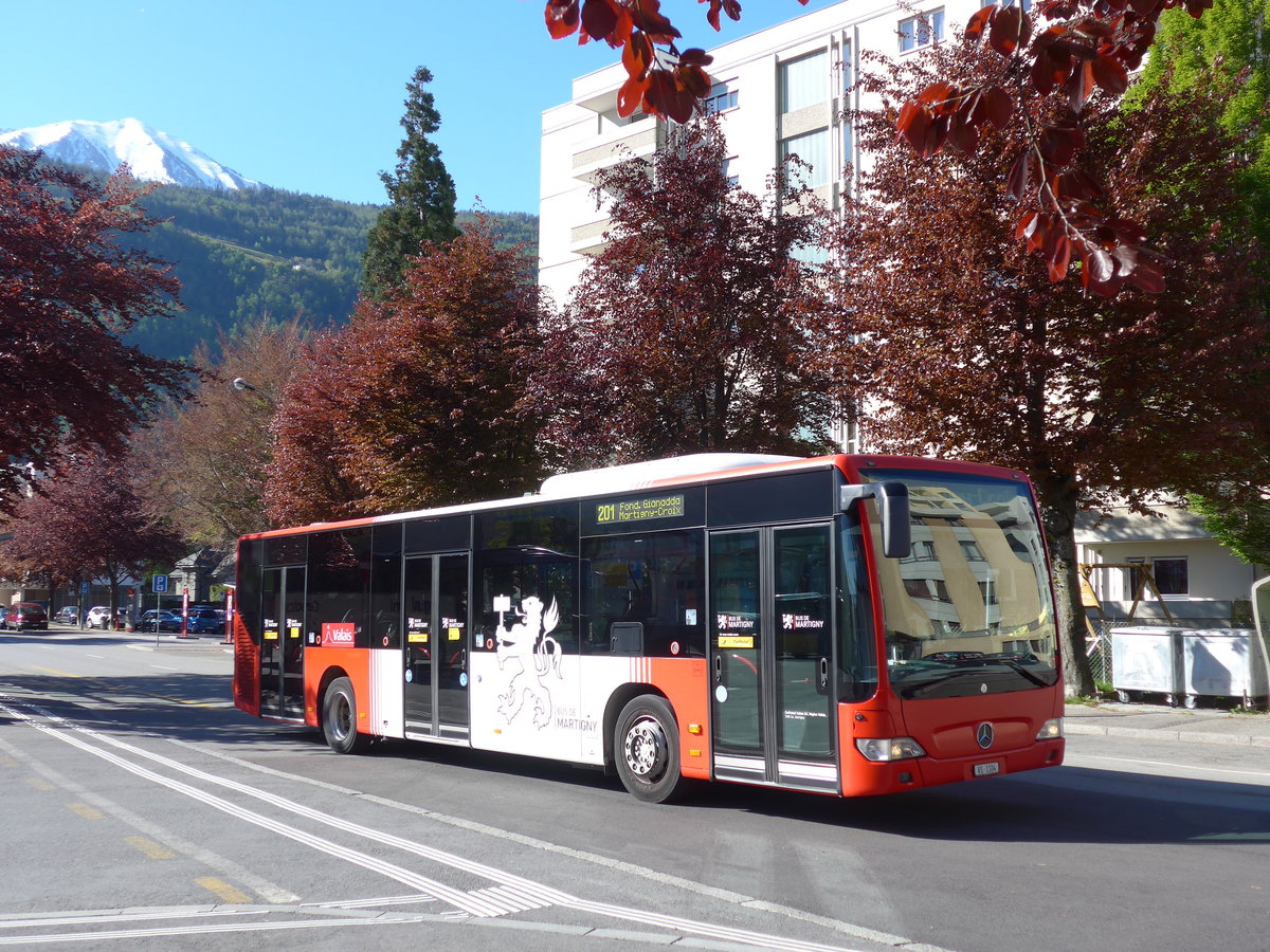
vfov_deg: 39.7
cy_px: 476
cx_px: 635
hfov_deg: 51.4
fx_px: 1321
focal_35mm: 36
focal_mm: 7.5
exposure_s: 1/800
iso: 80
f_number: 2.8
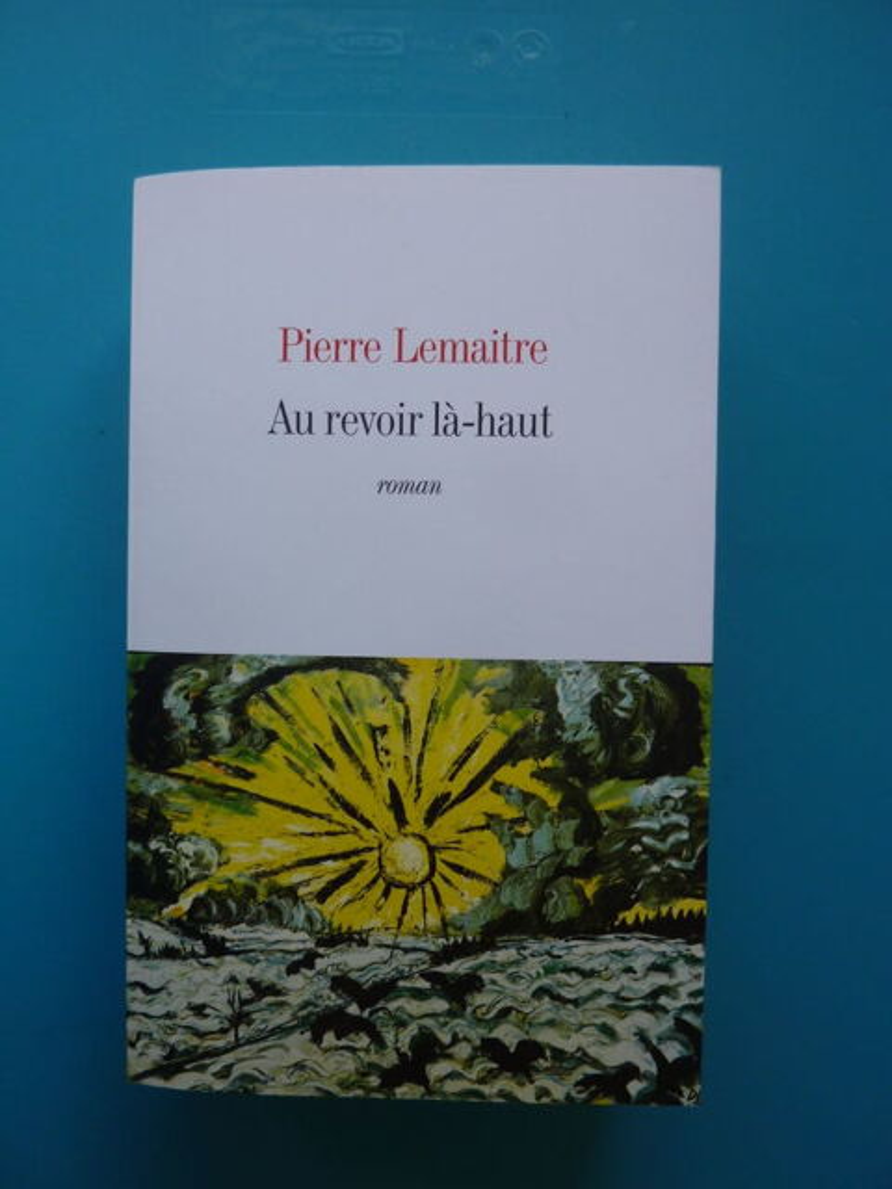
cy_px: 594
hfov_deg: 54.9
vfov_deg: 69.4
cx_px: 446
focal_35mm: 25
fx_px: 859
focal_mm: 4.1
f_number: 3.3
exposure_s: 1/60
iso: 80
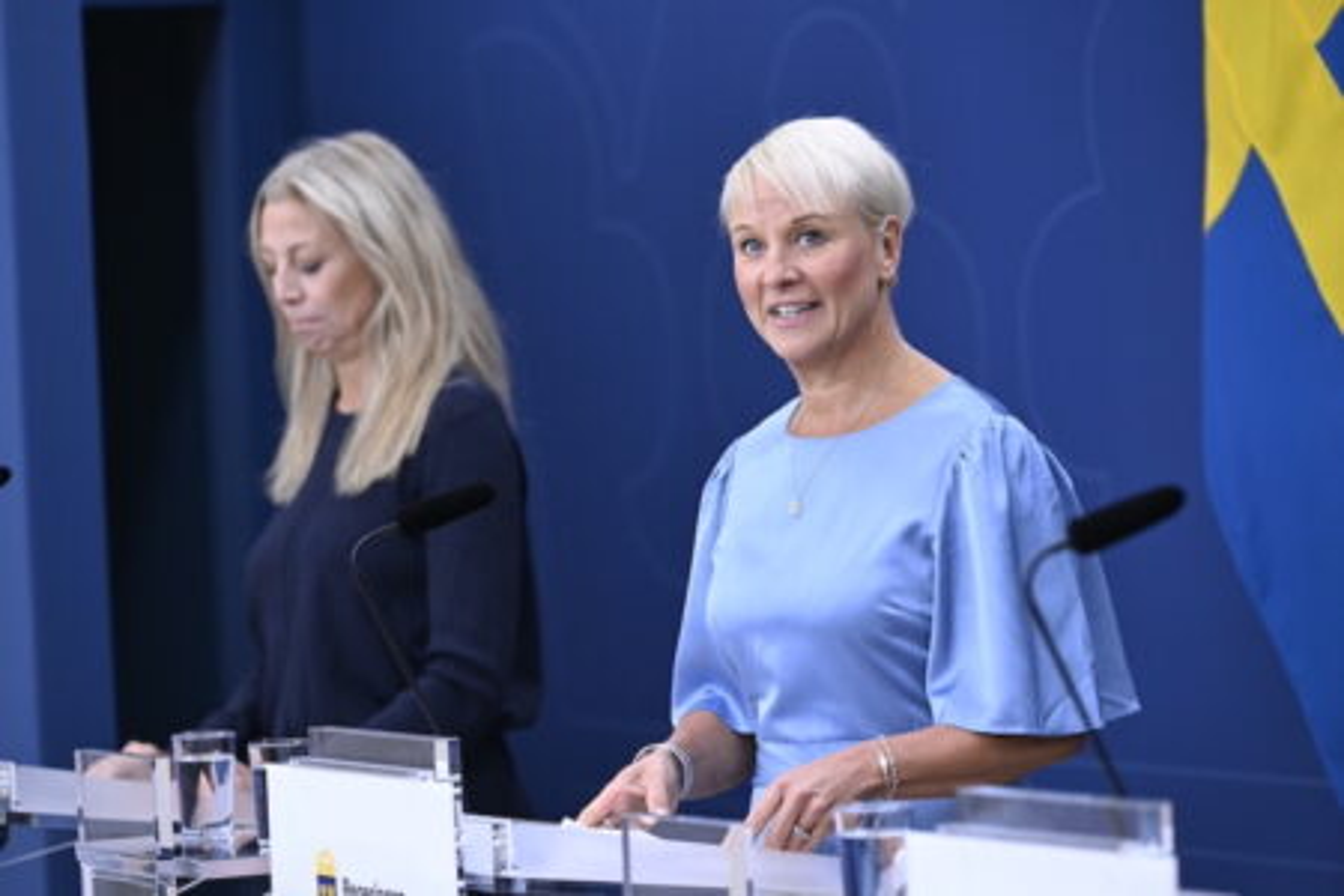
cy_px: 448
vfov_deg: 8.3
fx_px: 6160
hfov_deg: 12.5
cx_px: 672
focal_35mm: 165
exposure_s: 1/320
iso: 2000
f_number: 4
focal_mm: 165
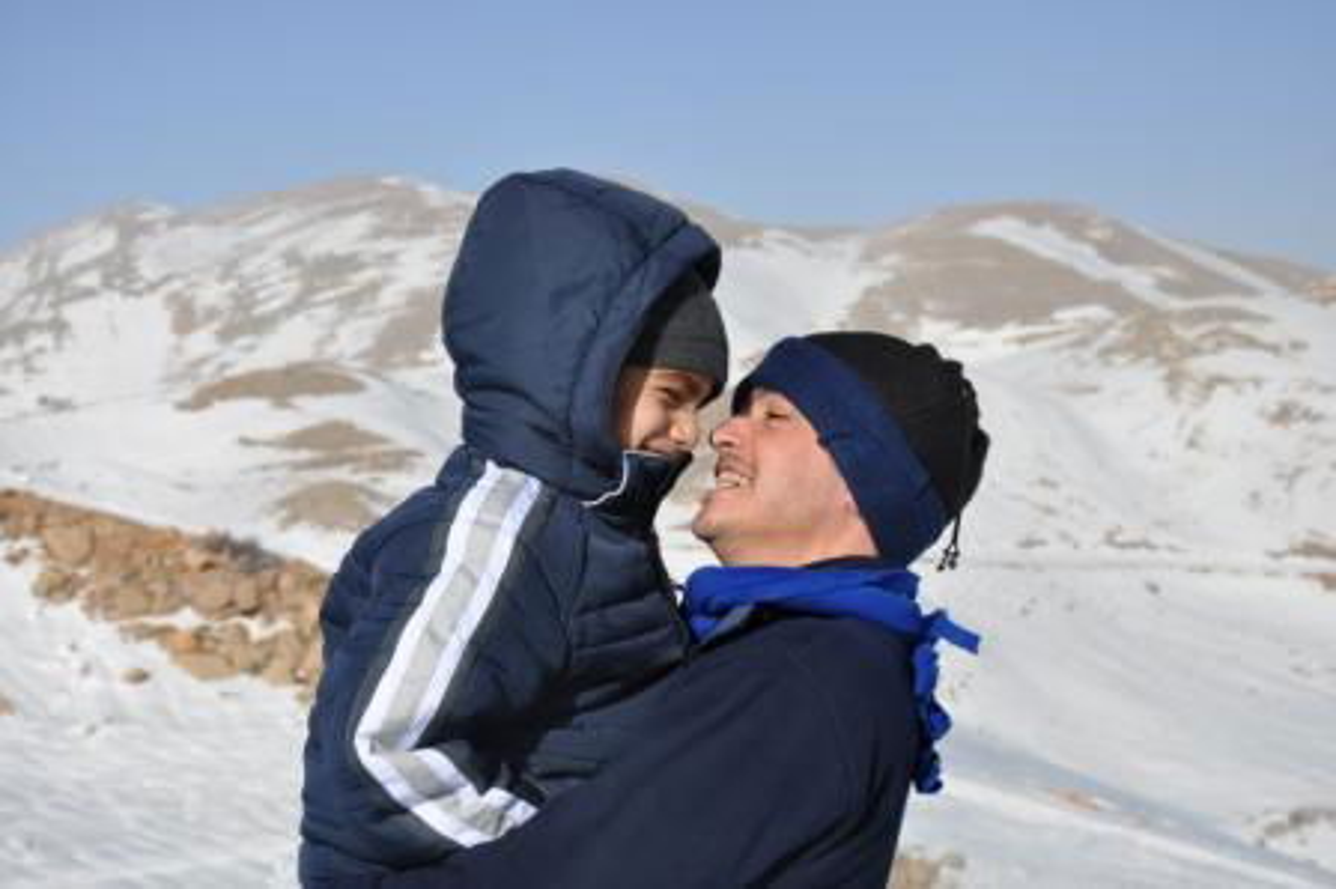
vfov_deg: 15.7
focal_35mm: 87
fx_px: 3226
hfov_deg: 23.4
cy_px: 444
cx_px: 668
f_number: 7.1
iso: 200
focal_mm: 58
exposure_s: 1/800
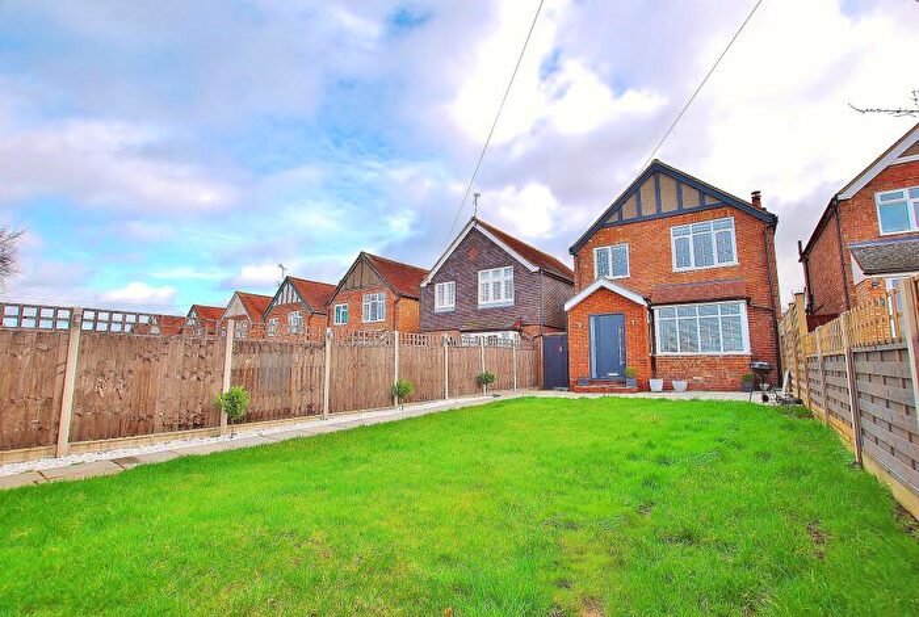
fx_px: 384
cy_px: 308
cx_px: 460
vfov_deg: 77.6
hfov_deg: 100.3
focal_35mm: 15
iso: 100
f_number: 6.3
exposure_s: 1/160
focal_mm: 10
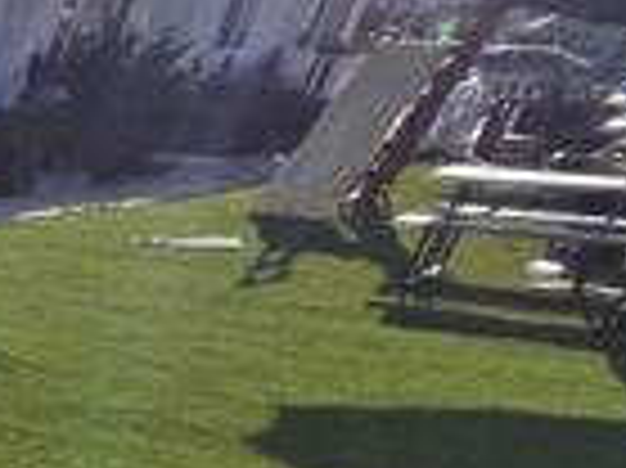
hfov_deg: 16.6
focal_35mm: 60
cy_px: 598
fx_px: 1084
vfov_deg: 22.1
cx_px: -784
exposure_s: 1/1650
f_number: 2.2
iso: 25
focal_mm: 1.7
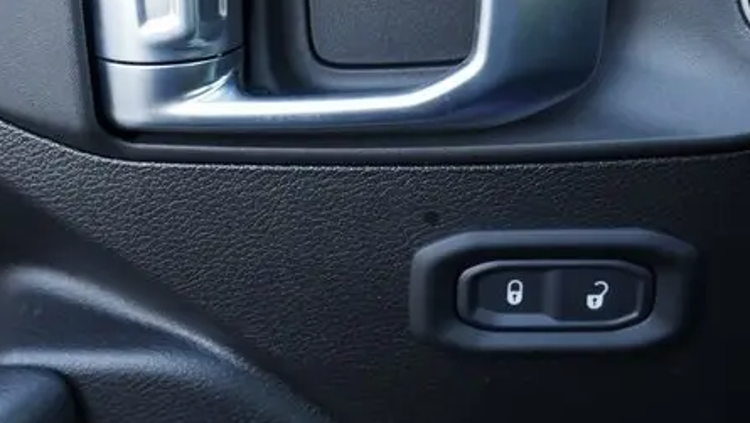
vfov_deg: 24.9
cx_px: 430
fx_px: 935
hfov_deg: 43.6
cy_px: 68
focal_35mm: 47
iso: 640
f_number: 5
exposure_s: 1/60
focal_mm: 15
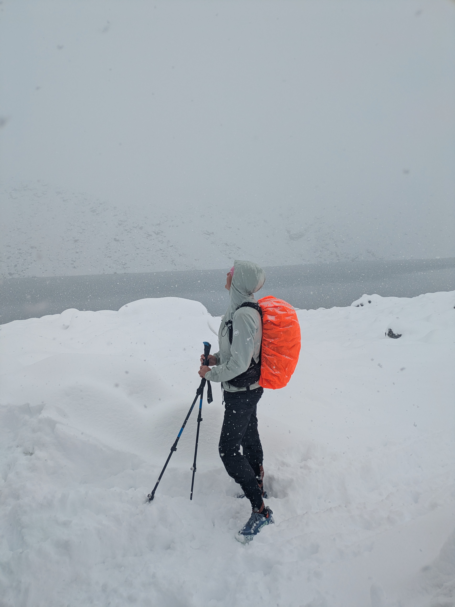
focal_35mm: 25
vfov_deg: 69.4
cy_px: 304
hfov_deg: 54.9
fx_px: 438
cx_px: 228
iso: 67
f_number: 1.89
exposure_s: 1/1513
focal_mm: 5.43
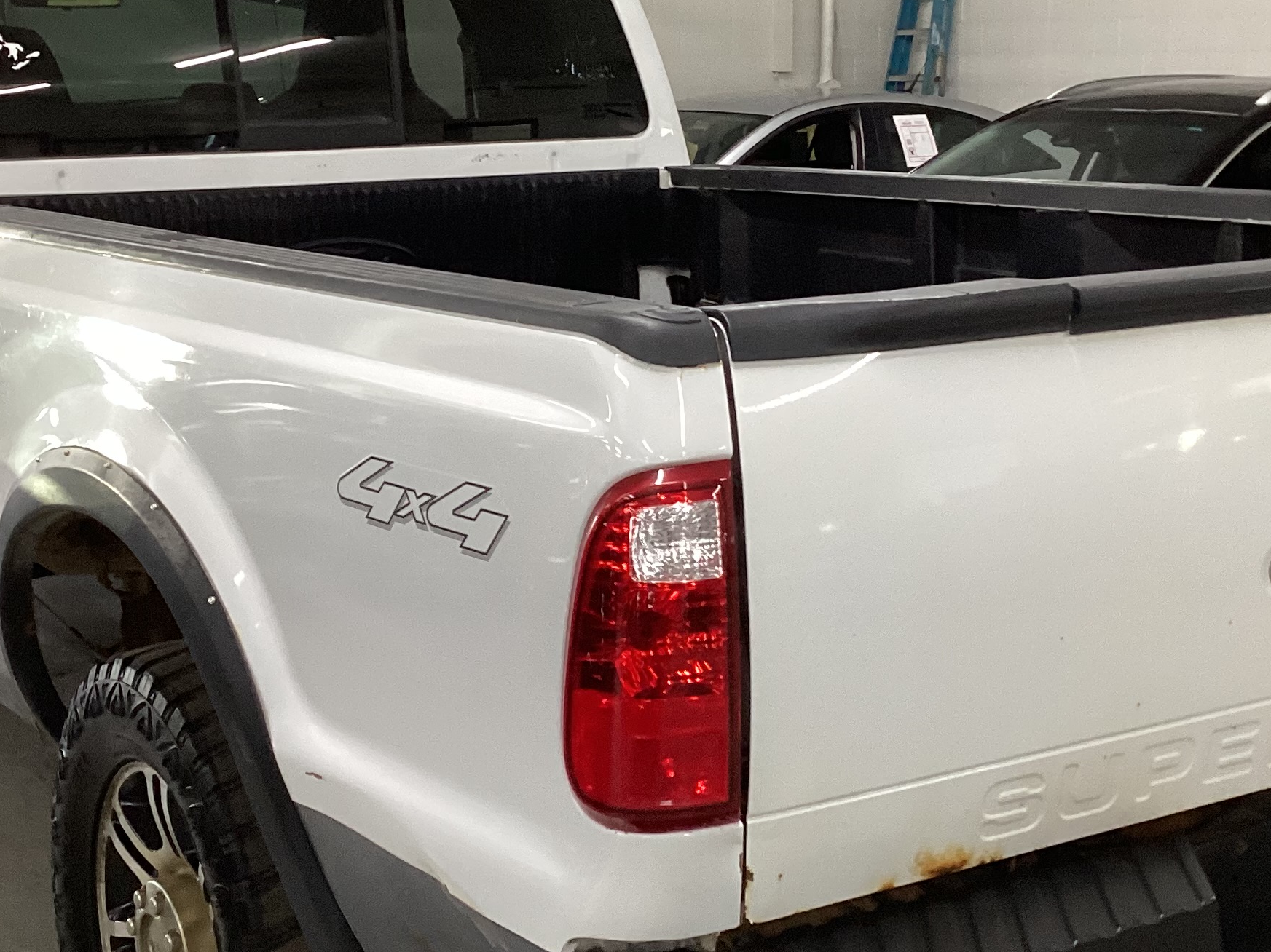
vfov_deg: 25.2
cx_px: 626
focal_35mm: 58
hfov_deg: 33.2
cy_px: 469
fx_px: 2129
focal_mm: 3.3
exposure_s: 1/60
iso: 200
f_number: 2.4
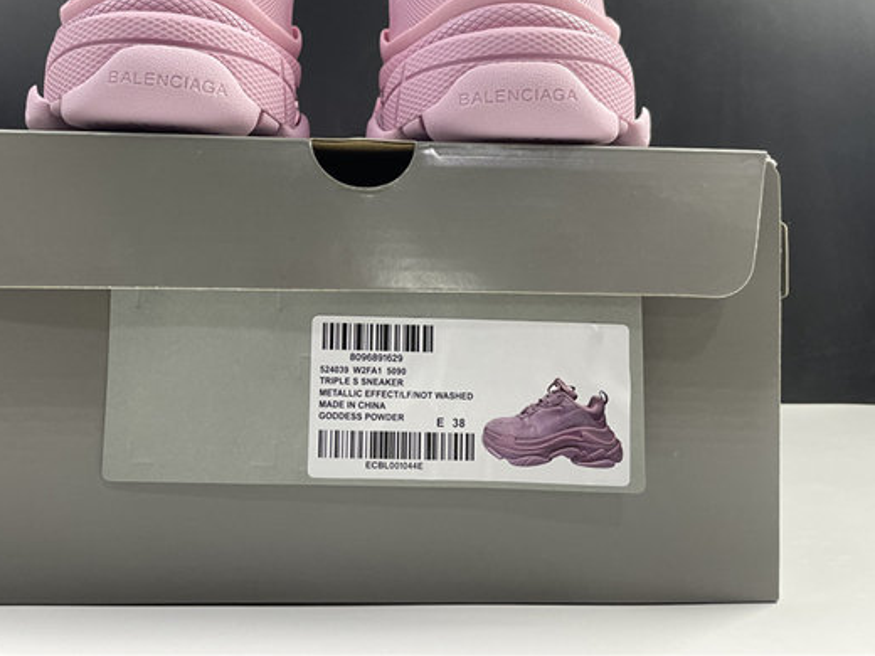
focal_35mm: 35
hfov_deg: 52.2
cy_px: 216
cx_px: 337
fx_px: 885
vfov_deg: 40.2
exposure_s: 1/105
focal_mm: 4.2
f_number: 1.6
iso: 125
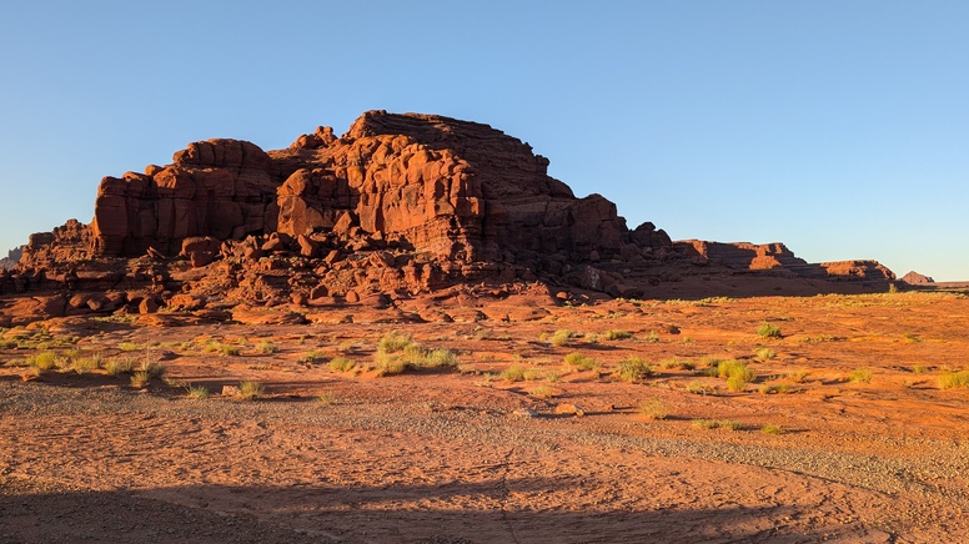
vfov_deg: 42.7
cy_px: 319
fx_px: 694
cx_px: 472
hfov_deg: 69.9
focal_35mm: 27
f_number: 1.68
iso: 21
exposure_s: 1/357
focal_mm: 6.9
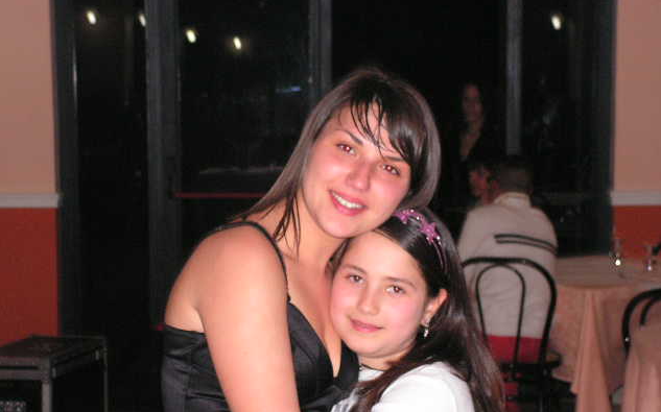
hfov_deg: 23.3
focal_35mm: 89
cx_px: 333
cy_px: 222
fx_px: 1603
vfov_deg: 14.7
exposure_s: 1/80
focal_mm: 13.9
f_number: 3.3
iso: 200
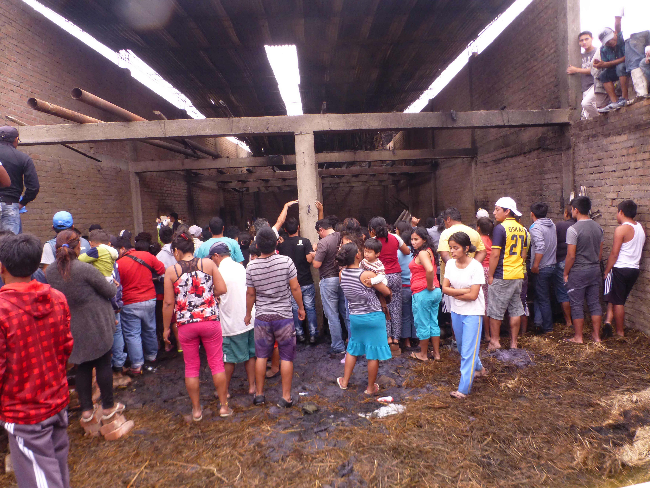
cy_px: 244
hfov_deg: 71.6
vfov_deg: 56.8
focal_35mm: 24
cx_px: 325
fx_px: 451
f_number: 4
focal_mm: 4.3
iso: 160
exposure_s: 1/250
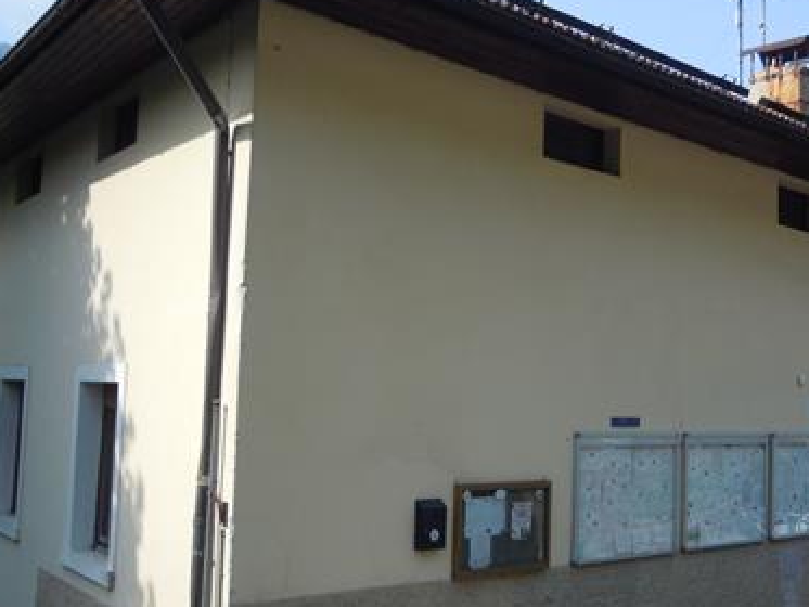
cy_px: 317
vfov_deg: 32.2
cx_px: 505
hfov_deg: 41.8
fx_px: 1052
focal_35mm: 45
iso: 100
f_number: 7.6
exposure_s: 1/160
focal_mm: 5
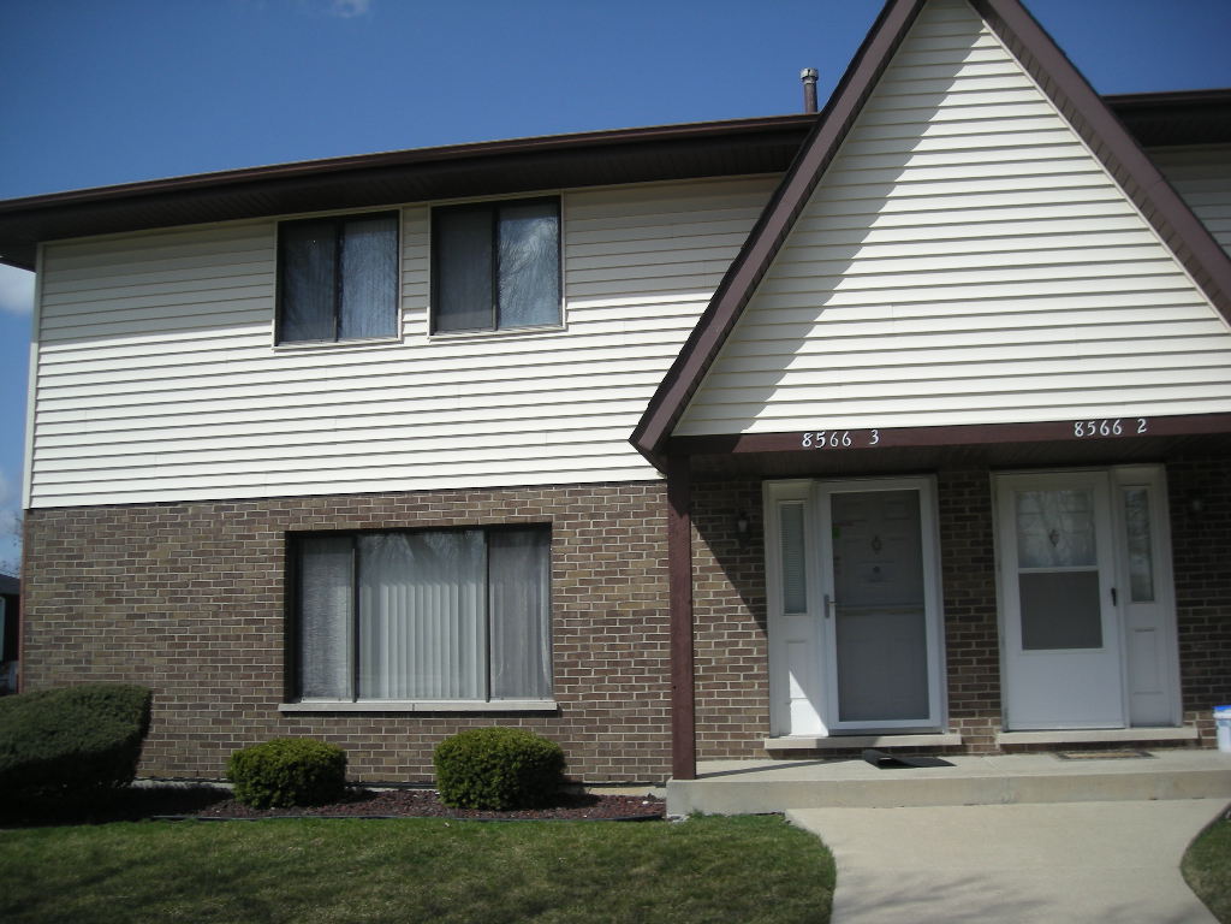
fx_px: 1245
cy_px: 462
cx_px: 616
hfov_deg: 52.6
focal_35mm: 35
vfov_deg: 40.7
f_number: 5.7
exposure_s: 1/372
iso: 50
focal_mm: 5.7
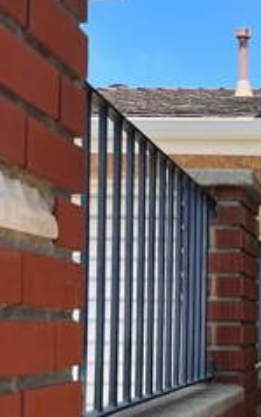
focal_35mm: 74
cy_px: 315
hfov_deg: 16.5
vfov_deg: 27.4
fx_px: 841
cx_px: 357
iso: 50
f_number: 1.5
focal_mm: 5.7
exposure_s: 1/1361
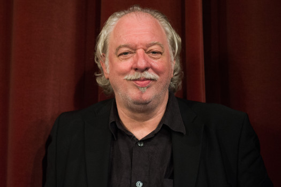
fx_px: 546
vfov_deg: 19.5
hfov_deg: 28.8
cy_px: 94
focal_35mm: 70
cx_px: 140
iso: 2000
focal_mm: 70
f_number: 3.2
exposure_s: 1/250
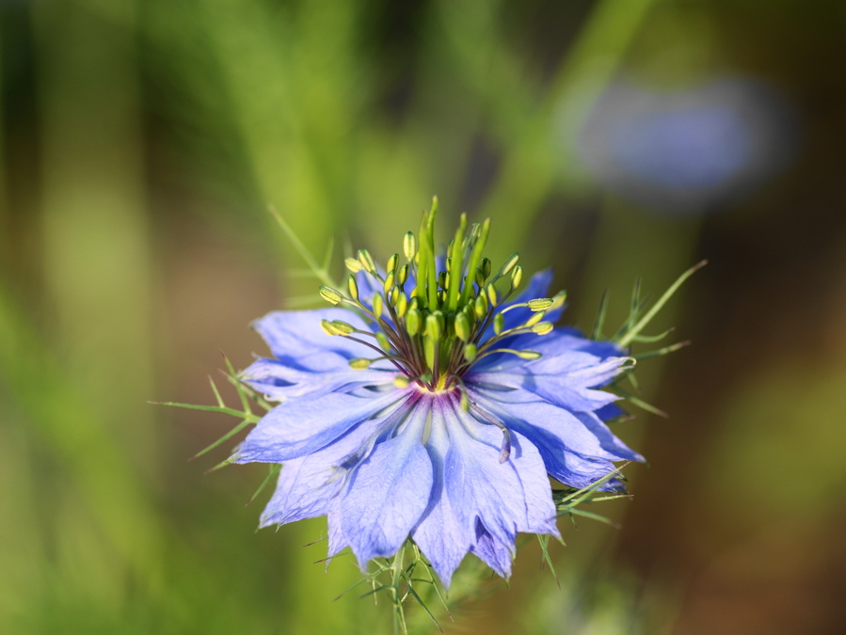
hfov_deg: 12.0
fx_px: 4010
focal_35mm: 164
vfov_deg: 9.1
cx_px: 447
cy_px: 319
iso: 100
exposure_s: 1/400
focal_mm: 100
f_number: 4.5
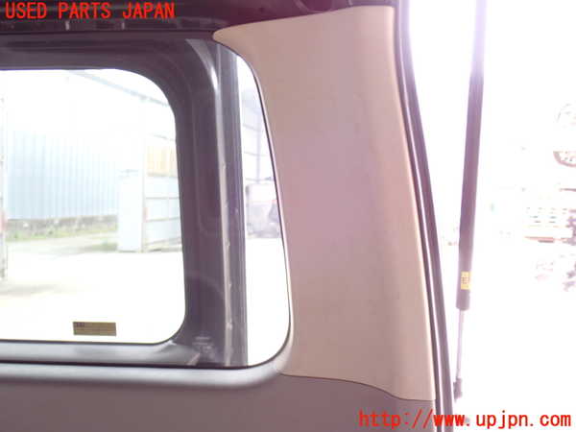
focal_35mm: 44
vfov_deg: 32.9
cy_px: 216
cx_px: 288
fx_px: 732
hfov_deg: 42.9
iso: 320
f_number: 2.9
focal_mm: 7.84
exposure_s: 1/40
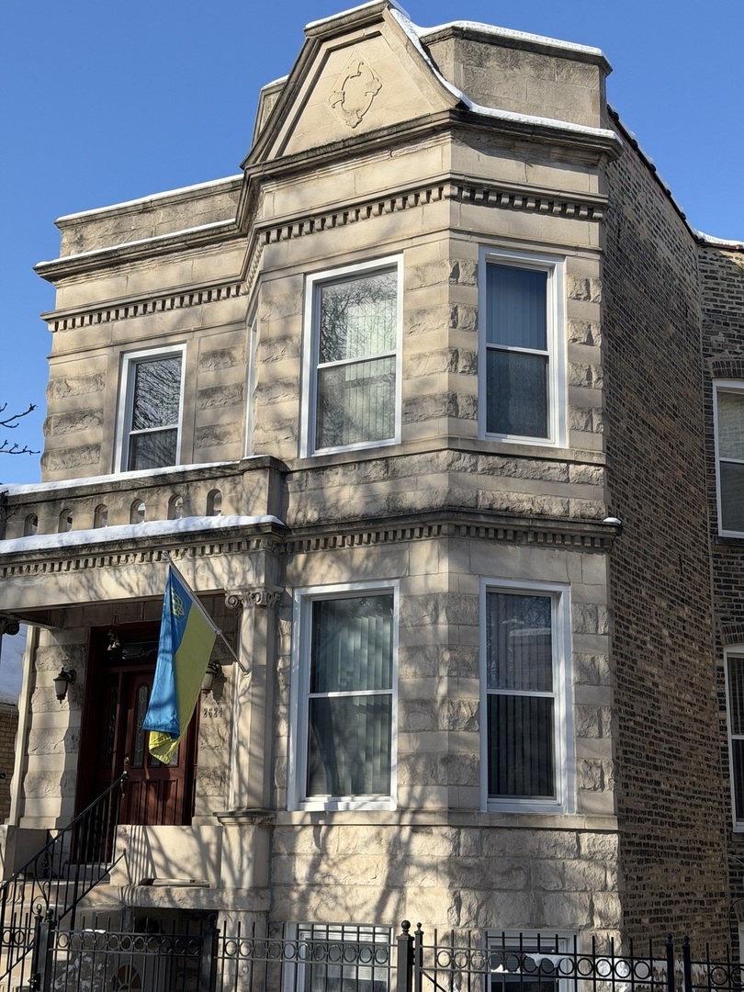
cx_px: 372
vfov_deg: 39.7
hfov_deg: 30.3
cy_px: 496
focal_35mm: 48
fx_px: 1376
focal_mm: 6.76
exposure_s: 1/3096
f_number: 1.78
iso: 64
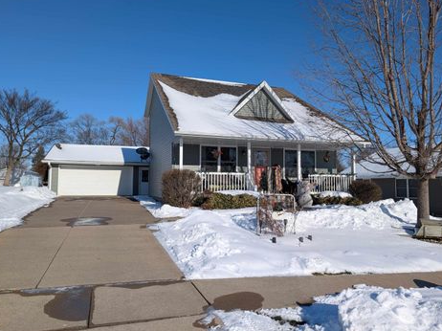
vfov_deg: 53.0
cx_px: 232
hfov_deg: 67.3
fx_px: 332
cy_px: 166
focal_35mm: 26
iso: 22
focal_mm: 6.9
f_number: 1.68
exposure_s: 1/2688
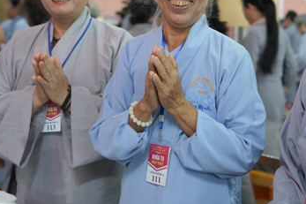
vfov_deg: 18.5
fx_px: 620
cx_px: 176
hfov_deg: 27.7
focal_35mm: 73
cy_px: 38
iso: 2000
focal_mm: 39
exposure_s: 1/60
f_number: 2.8
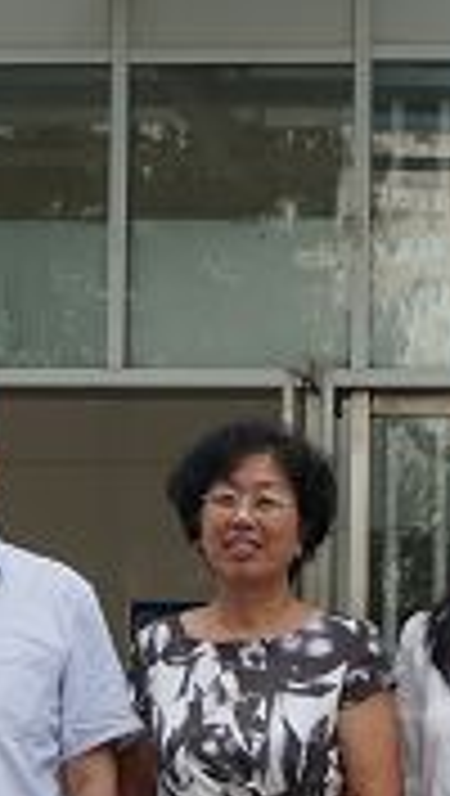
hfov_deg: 8.6
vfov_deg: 15.0
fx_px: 3000
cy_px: 690
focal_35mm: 142
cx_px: 302
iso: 100
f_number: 5
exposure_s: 1/160
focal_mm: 25
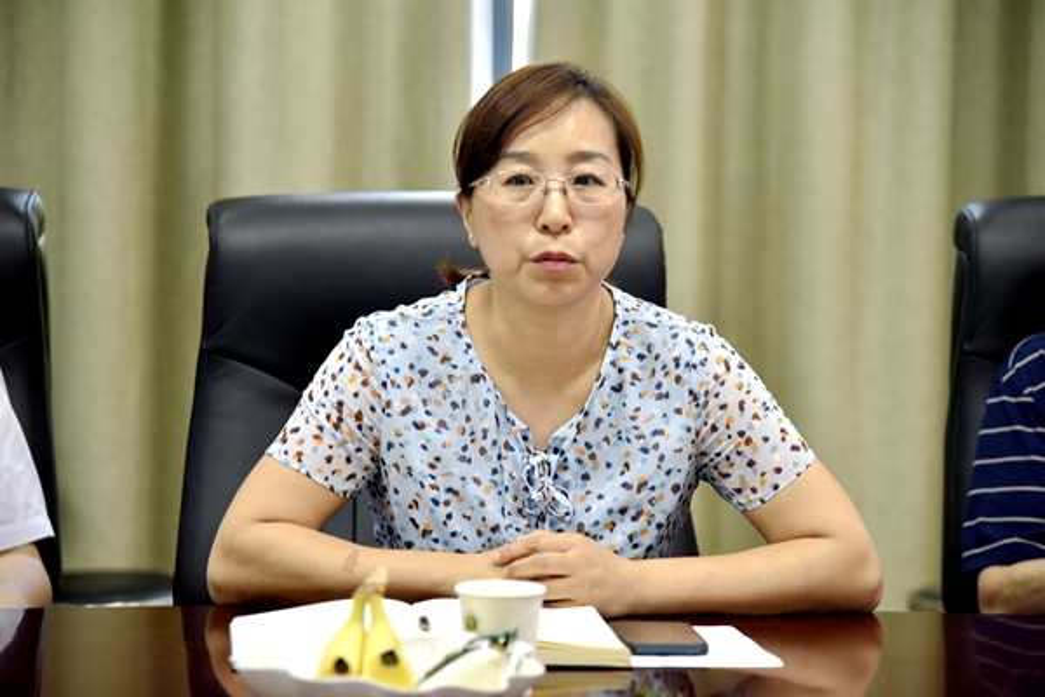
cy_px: 348
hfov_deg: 17.1
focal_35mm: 120
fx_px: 3483
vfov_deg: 11.4
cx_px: 522
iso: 640
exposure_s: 1/80
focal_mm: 120
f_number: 4
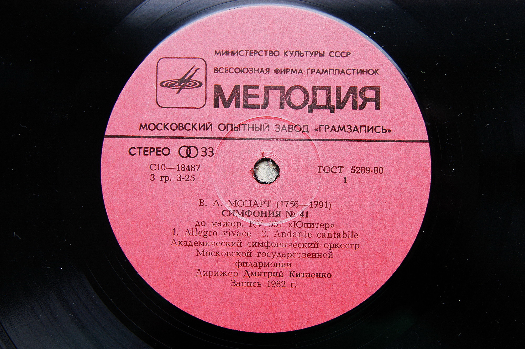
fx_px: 765
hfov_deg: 37.9
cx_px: 262
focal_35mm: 52
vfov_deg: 25.7
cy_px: 174
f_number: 3.3
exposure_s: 1/40
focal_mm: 35
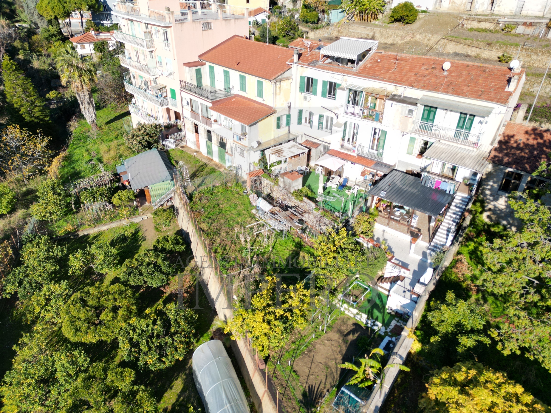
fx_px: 382
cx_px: 276
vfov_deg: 56.8
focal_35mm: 24
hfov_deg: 71.6
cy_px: 206
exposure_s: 1/2500
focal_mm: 6.72
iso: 100
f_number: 1.7
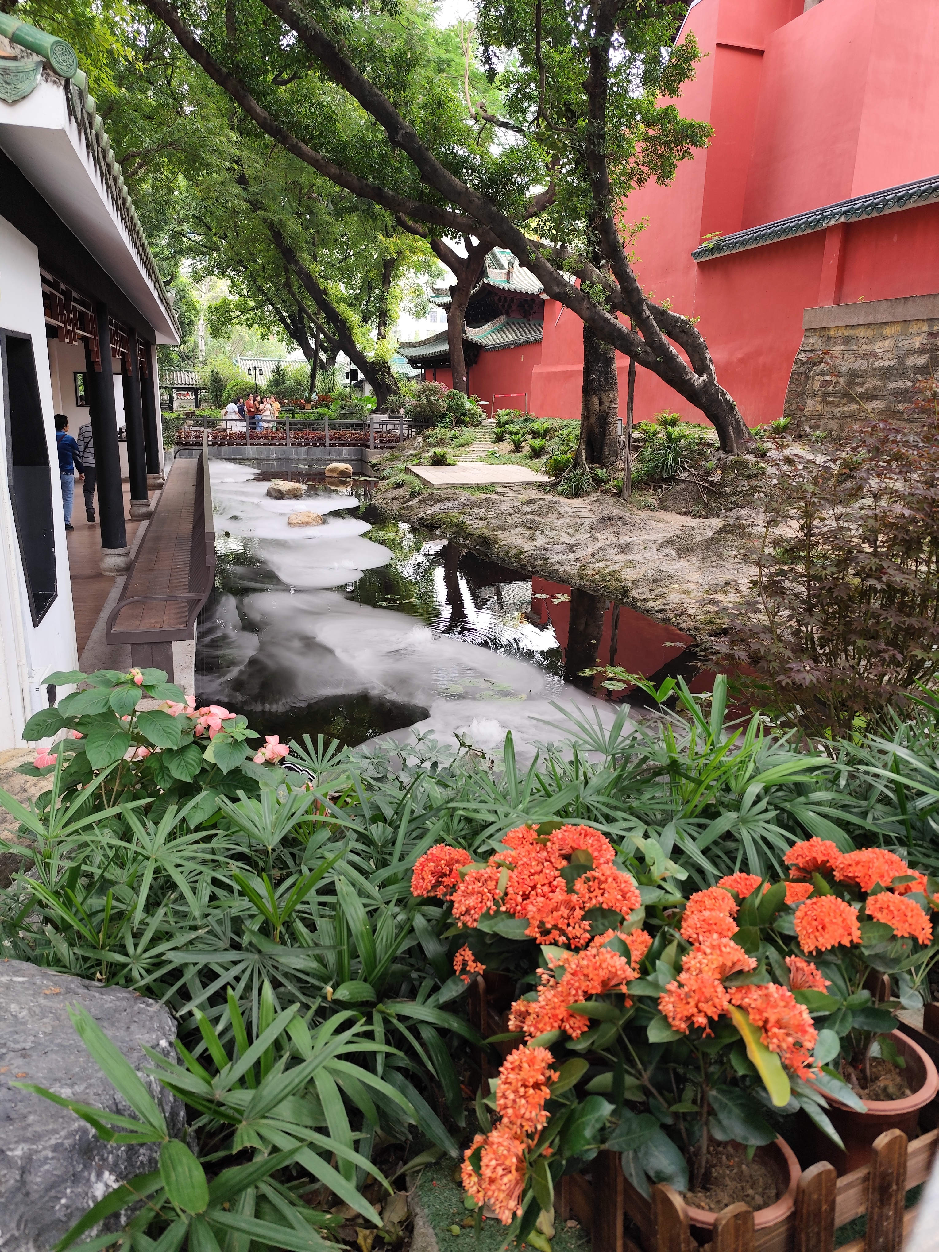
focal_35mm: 23
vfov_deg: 73.9
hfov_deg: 58.9
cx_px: 470
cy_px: 626
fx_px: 832
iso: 125
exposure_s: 1/100
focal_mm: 6.19
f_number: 1.65
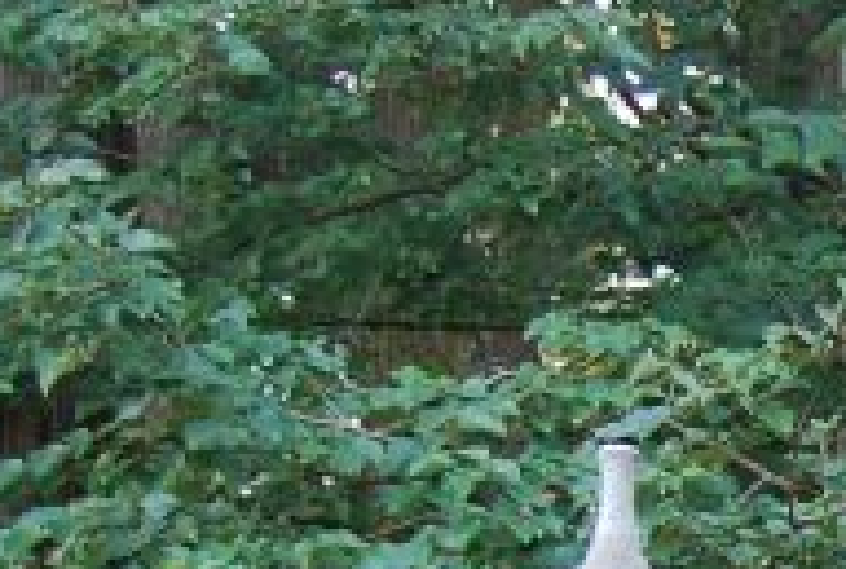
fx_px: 3392
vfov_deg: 8.8
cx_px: 1714
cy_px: 1299
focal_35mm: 144
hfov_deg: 12.5
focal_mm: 18
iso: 200
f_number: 4
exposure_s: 1/60
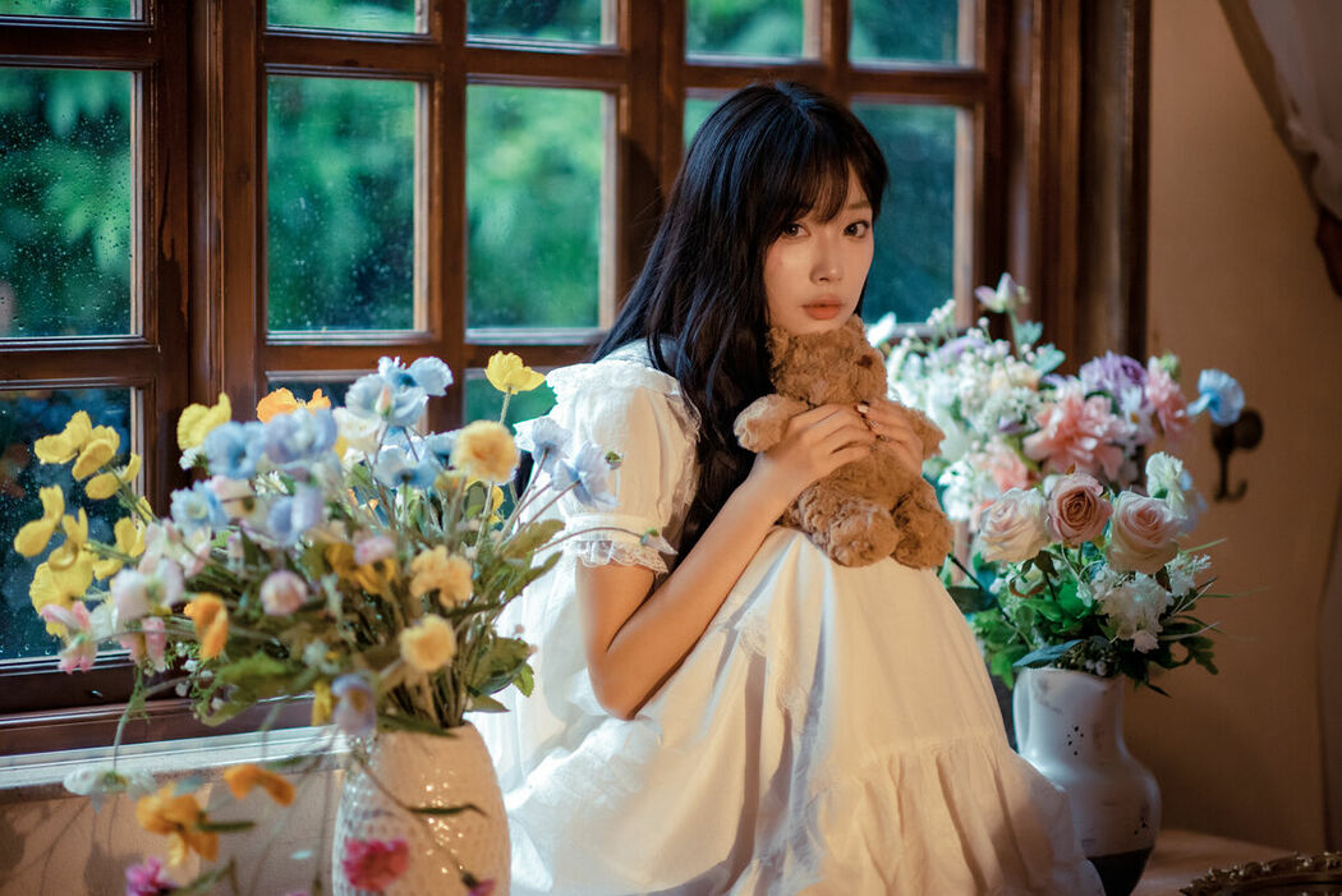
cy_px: 448
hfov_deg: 23.9
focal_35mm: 85
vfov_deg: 16.1
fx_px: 3170
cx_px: 671
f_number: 1.4
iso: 2000
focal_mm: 85
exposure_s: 1/1250
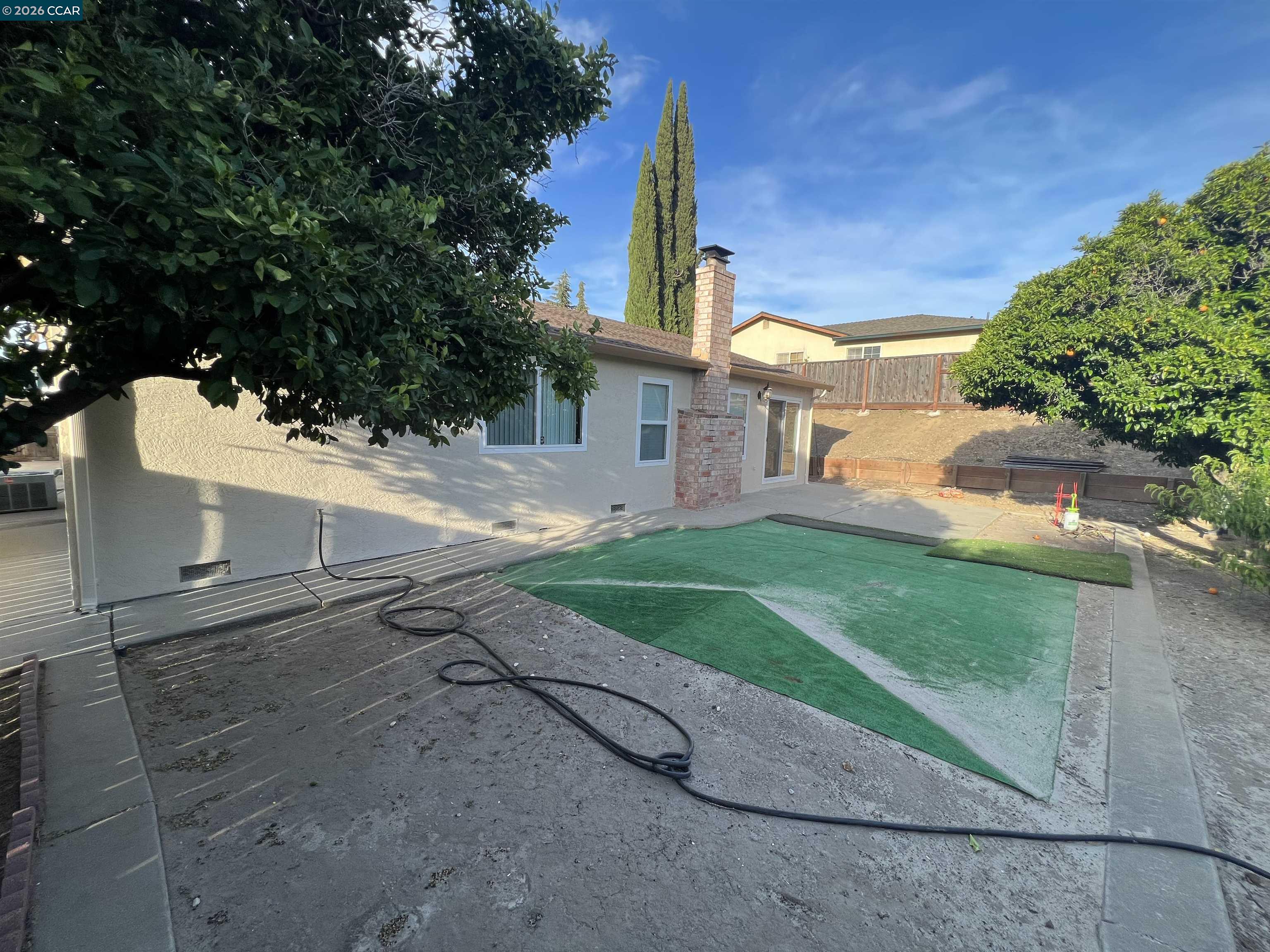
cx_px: 635
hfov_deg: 106.2
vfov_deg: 89.9
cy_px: 476
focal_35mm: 13
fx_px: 477
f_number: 1.8
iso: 32
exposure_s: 1/391
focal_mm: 1.57
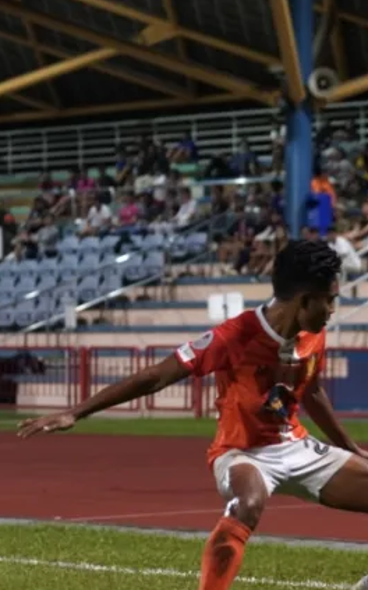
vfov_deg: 12.1
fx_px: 2779
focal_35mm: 173
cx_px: 551
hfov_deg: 7.4
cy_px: 361
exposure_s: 1/320
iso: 2500
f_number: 2.8
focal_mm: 70
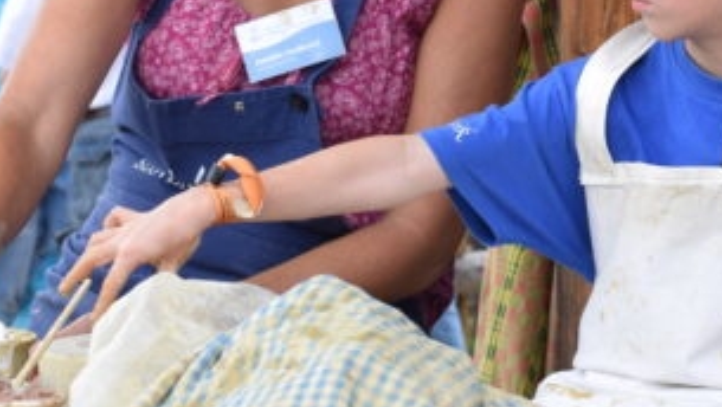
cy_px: 105
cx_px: 357
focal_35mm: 198
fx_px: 3793
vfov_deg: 6.1
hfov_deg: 10.9
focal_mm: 50
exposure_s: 1/100
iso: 100
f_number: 6.3
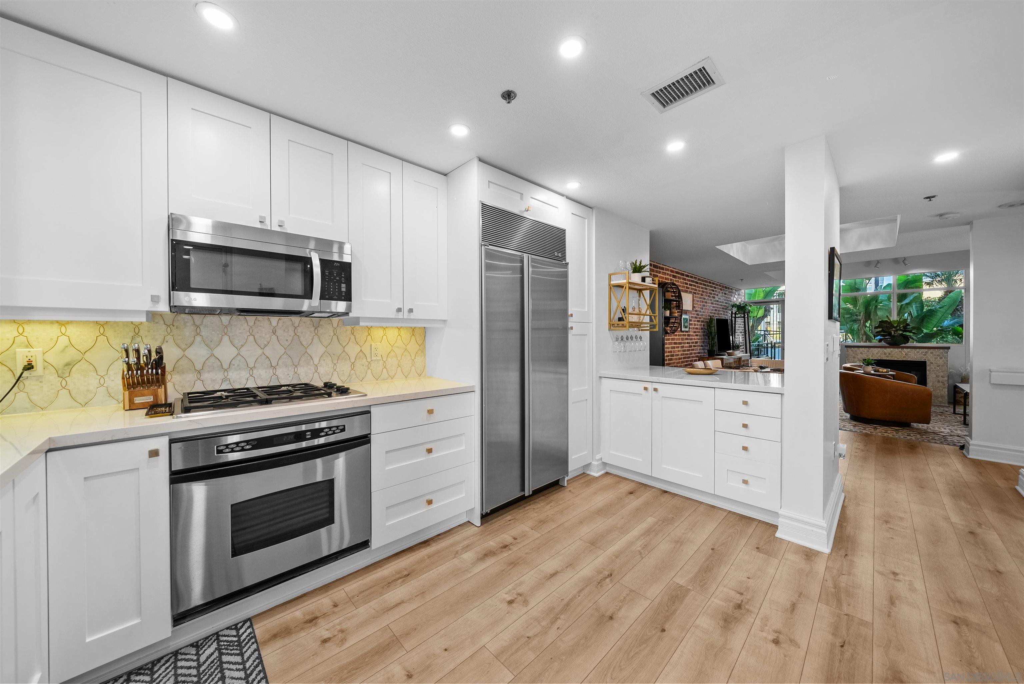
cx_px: 512
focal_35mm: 12
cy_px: 342
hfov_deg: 112.6
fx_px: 341
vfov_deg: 90.1
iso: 125
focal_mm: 12
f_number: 6.3
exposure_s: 1/1.25
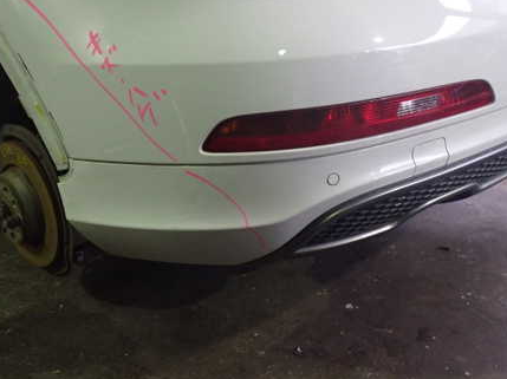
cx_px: 307
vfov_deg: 34.3
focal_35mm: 42
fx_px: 615
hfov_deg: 44.6
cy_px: 168
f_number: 2.3
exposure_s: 1/30
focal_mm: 5.4
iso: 500
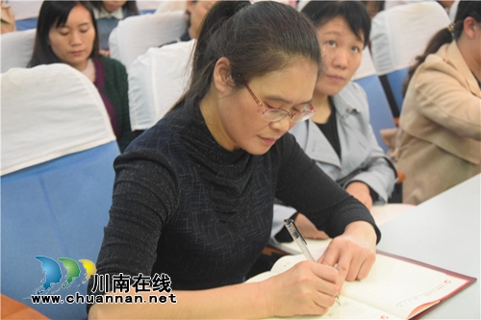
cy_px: 160
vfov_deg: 22.6
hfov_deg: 33.4
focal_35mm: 60
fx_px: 801
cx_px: 240
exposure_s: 1/25
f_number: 4.5
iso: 3200
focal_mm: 40
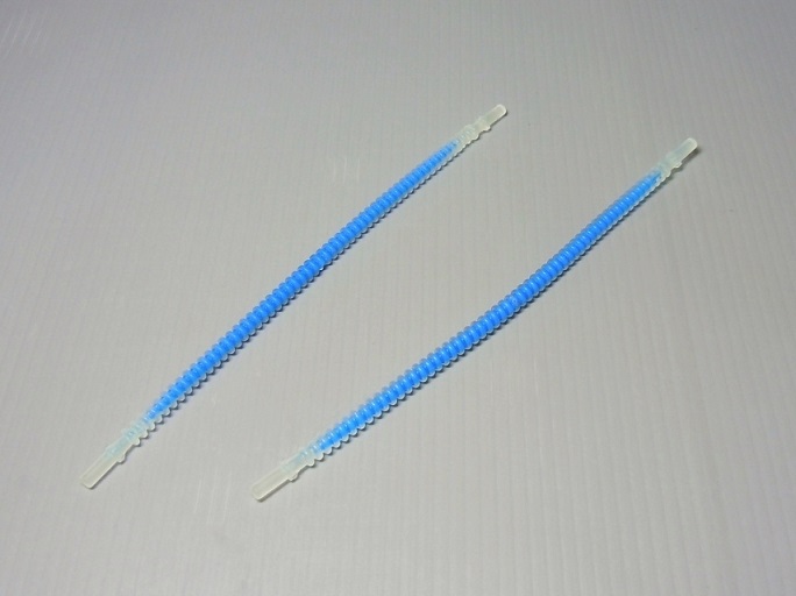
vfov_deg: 46.7
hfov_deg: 60.0
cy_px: 298
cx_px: 398
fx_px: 689
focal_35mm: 30
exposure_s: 1/15
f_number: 3.5
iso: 100
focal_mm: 5.4
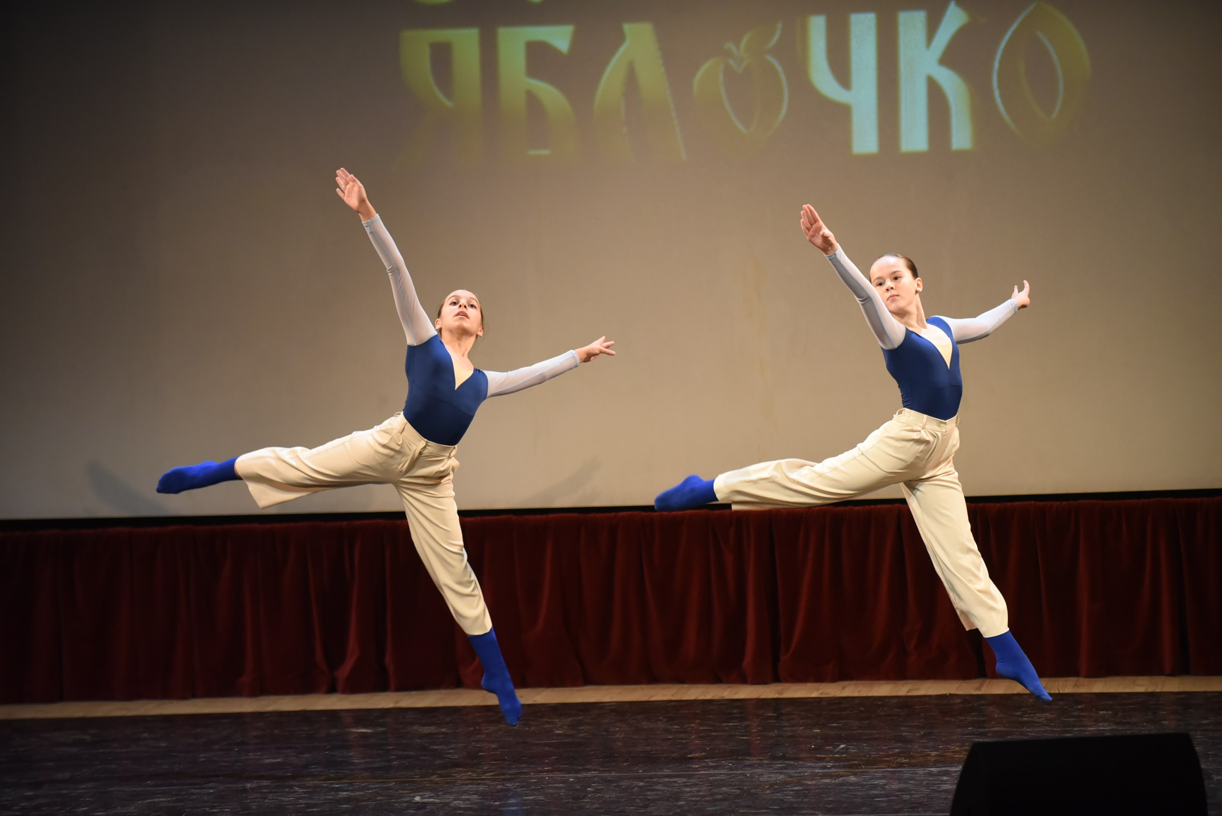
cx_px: 611
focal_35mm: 180
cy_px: 408
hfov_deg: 11.4
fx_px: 6112
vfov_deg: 7.6
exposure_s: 1/320
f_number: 2.8
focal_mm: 180
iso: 2500
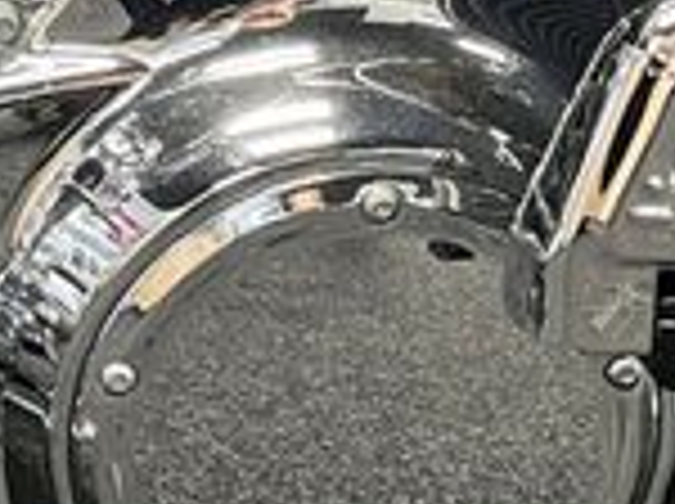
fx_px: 2161
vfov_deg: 12.5
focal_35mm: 111
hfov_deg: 17.0
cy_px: -292
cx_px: -117
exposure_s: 1/50
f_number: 1.6
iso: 500
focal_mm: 5.1
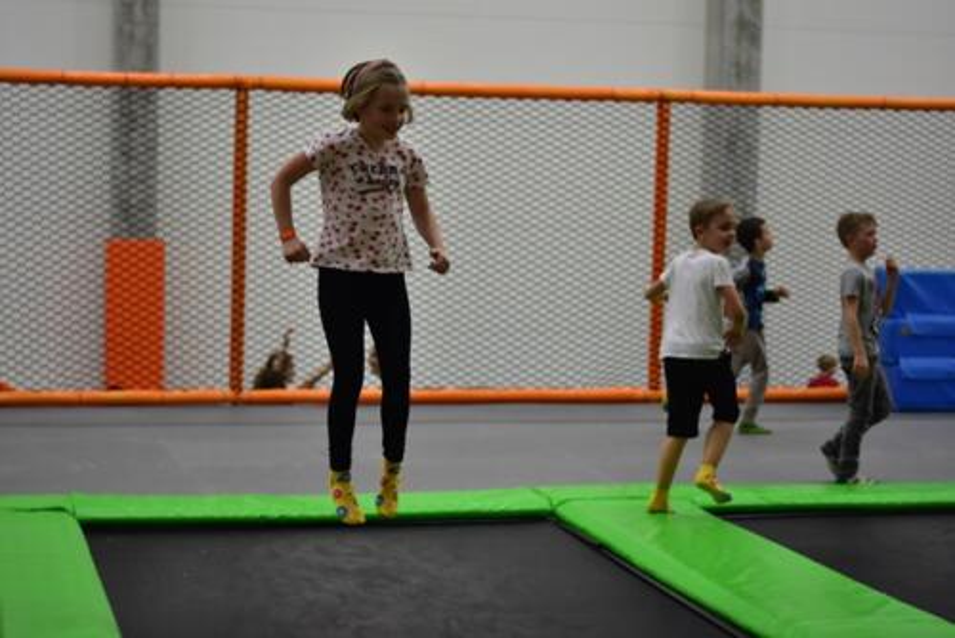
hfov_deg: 27.0
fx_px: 1991
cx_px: 478
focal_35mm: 75
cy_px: 319
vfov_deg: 18.2
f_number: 1.8
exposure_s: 1/500
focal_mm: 50
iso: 1250
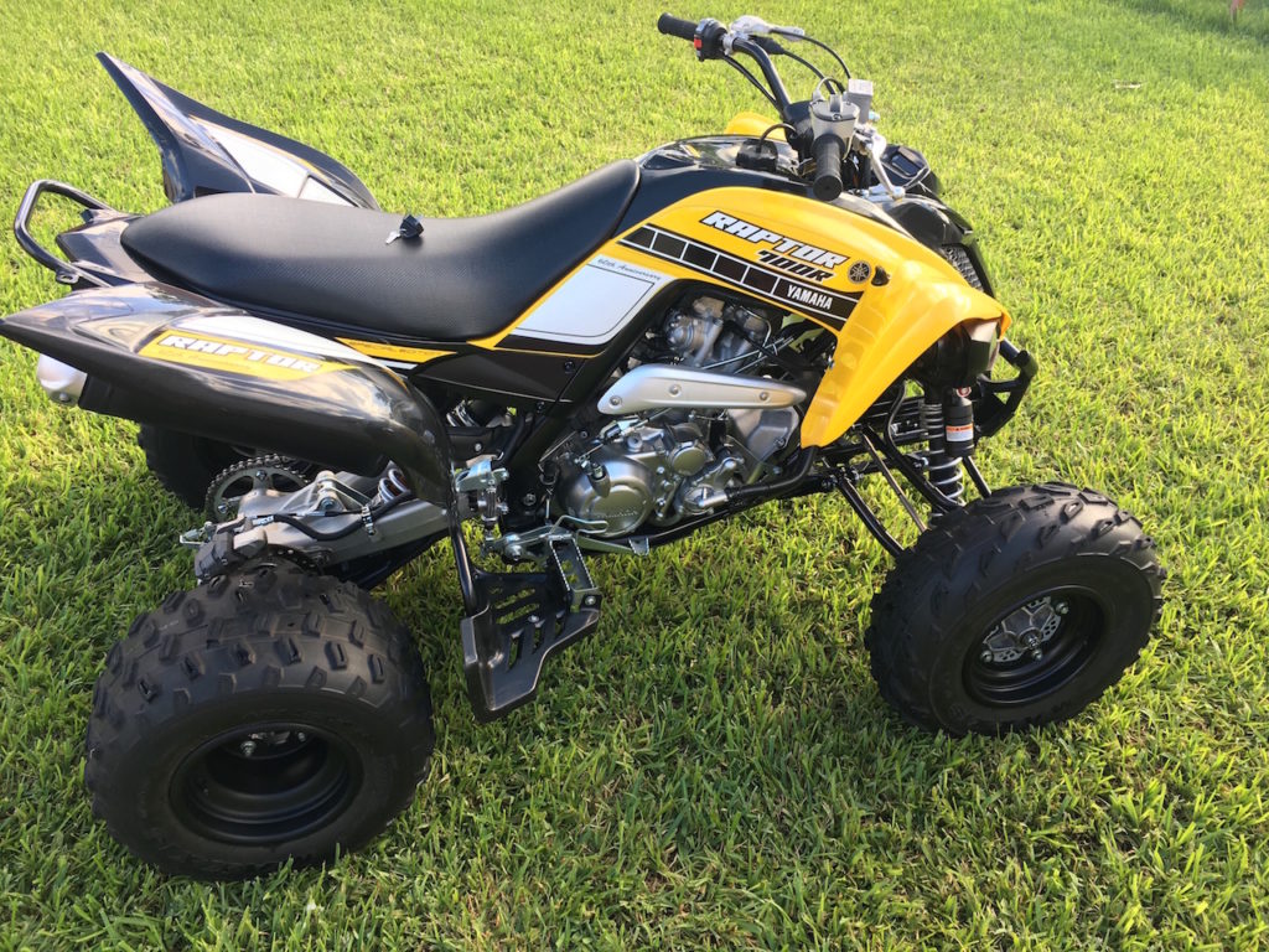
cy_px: 476
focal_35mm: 29
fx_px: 1063
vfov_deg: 48.2
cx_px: 634
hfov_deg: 61.7
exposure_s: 1/120
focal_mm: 4.15
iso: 25
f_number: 2.2
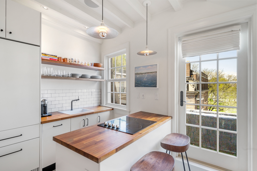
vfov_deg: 67.3
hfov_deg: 90.0
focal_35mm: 18
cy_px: 86
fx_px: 128
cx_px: 128
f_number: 8
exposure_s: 1/10
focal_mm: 18
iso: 400
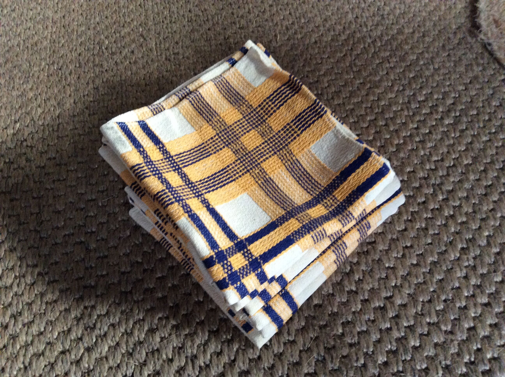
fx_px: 466
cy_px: 188
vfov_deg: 44.1
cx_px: 252
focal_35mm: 32
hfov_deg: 56.9
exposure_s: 1/25
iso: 250
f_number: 2.4
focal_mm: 3.3
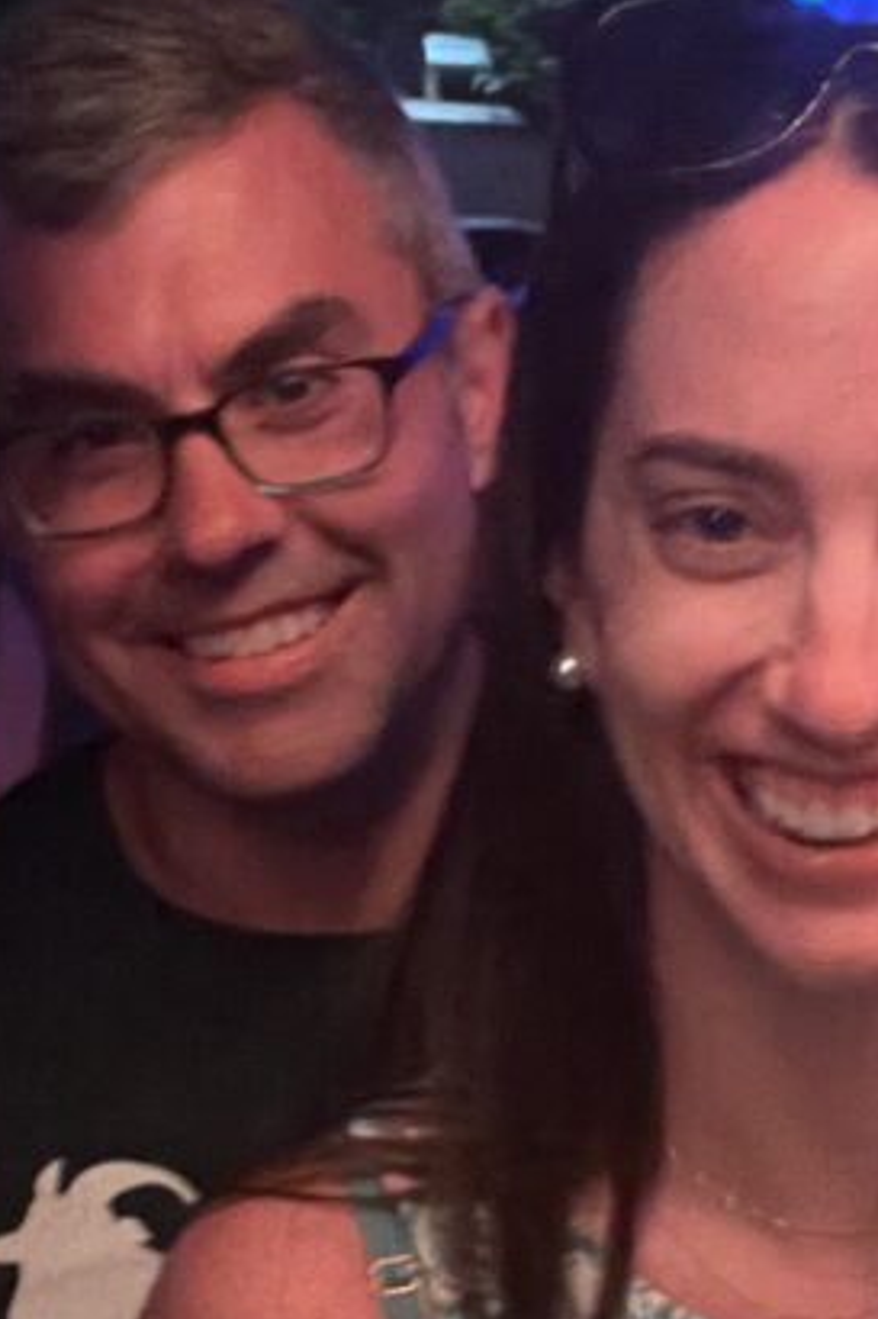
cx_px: 624
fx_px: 2856
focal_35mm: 78
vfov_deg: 25.3
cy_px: 1145
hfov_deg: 17.4
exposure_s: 1/16
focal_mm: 2.71
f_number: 2.2
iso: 800
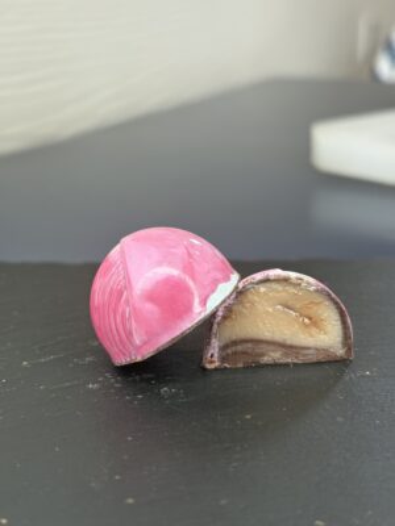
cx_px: 198
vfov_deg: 36.8
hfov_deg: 28.0
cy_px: 263
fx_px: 791
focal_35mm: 52
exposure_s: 1/60
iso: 32
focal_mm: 5.96
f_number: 1.6
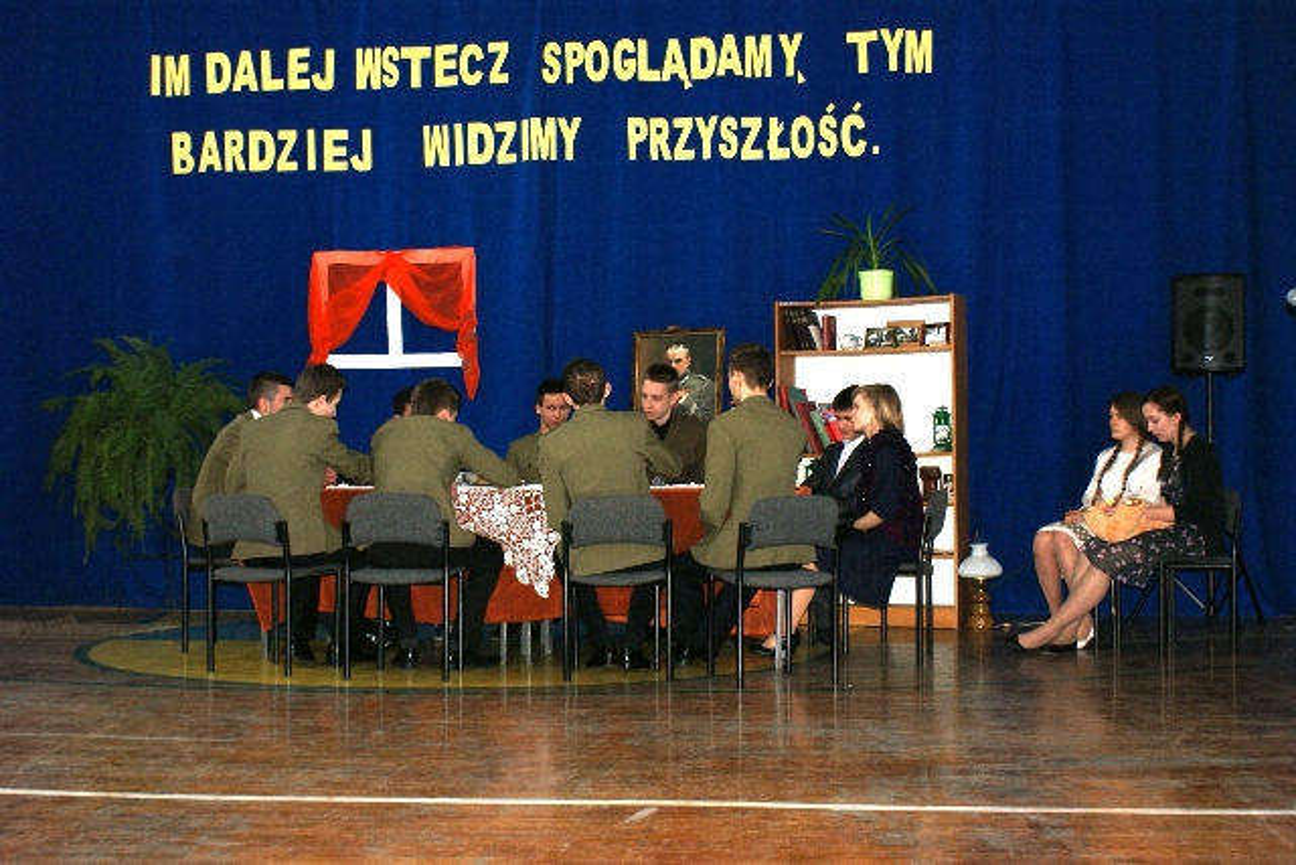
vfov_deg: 29.9
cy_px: 432
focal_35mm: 45
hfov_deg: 43.6
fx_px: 1620
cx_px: 648
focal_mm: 30
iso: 400
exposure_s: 1/60
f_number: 5
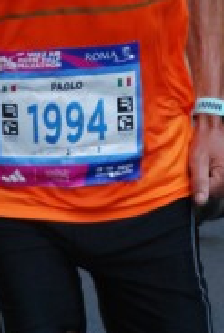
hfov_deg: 2.8
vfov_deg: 4.2
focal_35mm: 492
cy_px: 33
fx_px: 4566
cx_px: 110
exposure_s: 1/500
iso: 1000
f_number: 5.6
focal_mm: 100
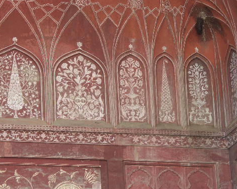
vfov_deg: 7.5
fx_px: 1451
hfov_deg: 9.3
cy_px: 92
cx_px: 114
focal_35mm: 207
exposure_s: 1/100
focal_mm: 47.56
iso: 100
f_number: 5
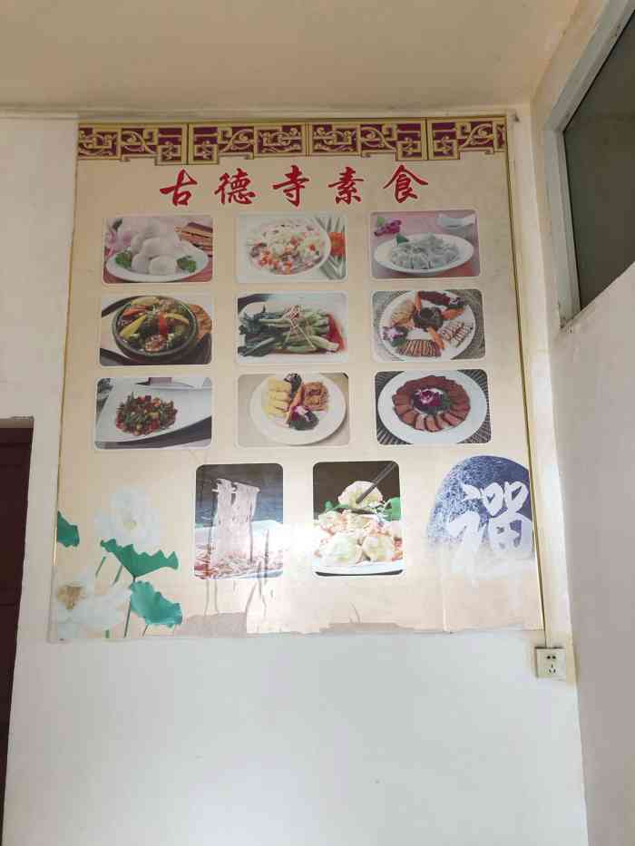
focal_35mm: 28
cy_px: 423
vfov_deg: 63.4
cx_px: 318
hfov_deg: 49.8
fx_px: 685
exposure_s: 1/50
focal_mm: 4
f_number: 1.8
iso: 25
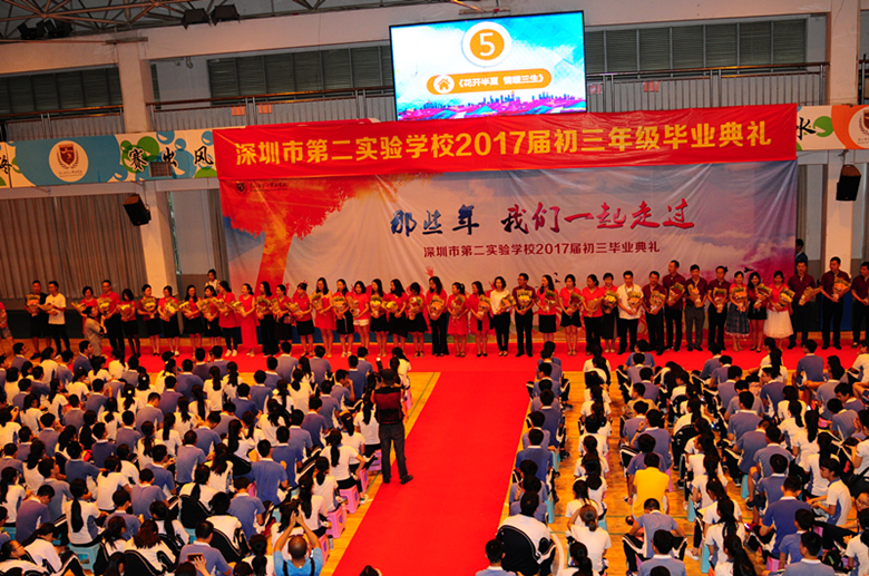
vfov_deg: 36.7
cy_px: 288
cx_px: 434
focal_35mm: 36
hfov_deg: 53.2
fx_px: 867
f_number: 4
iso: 640
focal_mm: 24
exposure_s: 1/250
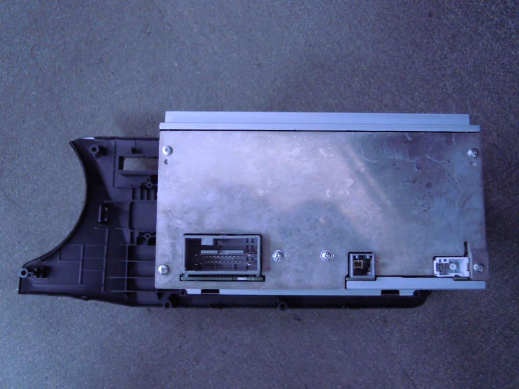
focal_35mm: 28
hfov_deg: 63.4
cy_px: 194
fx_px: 420
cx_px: 260
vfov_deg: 49.7
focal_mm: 5
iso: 400
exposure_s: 1/20
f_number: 2.7
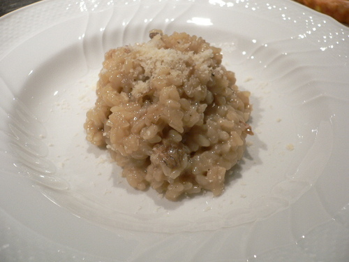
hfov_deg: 52.6
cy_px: 131
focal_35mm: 35
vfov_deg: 40.7
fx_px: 353
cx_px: 174
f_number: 2.8
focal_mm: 5.8
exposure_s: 1/40
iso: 100
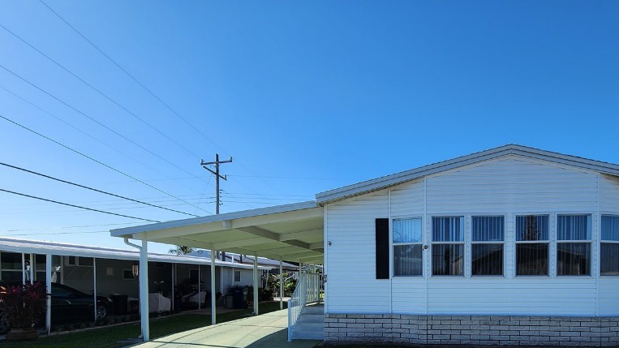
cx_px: 389
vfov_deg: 53.5
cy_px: 290
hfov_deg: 87.7
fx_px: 312
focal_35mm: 19
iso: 50
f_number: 2.2
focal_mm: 2.2
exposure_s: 1/1789
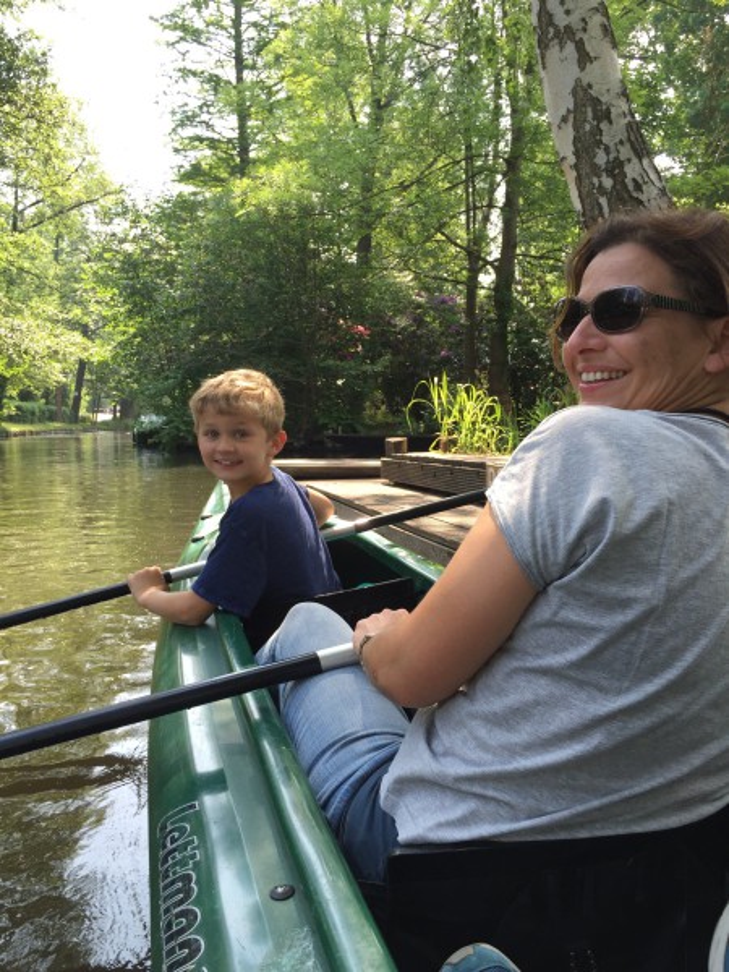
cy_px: 486
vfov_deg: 61.7
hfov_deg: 48.2
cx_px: 364
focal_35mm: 29
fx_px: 814
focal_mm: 4.15
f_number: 2.2
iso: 32
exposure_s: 1/237
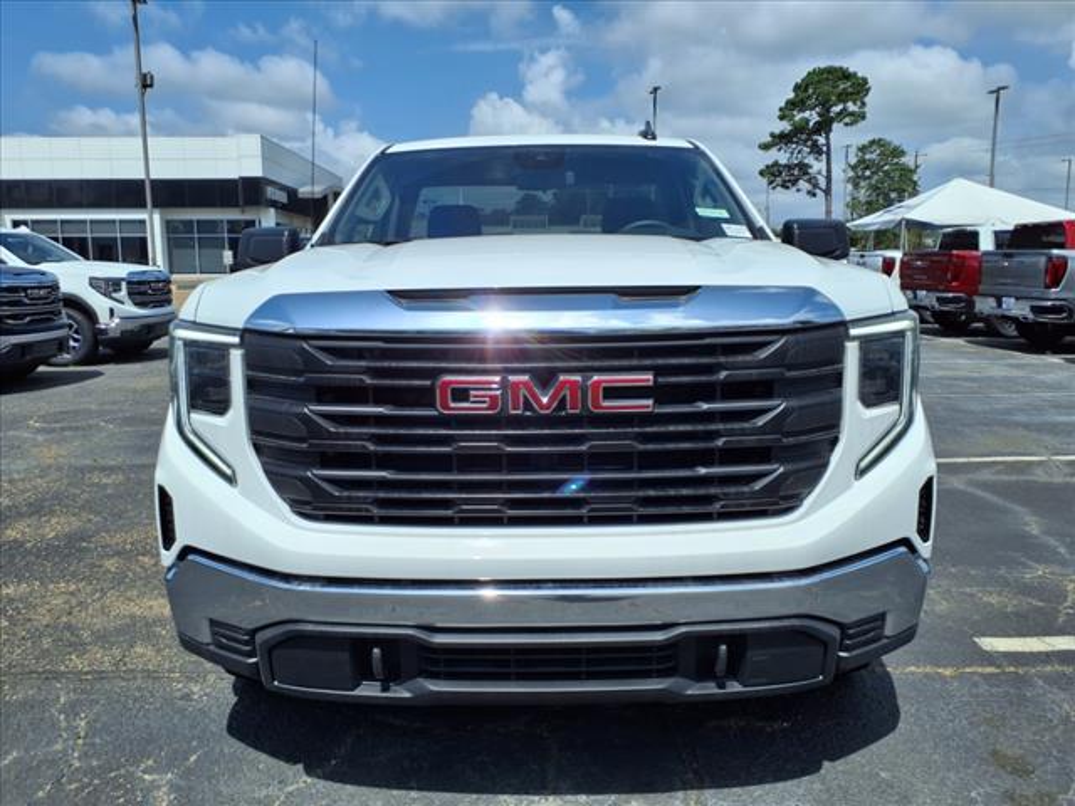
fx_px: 838
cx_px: 538
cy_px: 403
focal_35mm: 27
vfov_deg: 51.4
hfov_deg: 65.3
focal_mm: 3.58
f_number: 1.9
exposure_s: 1/5000
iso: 40
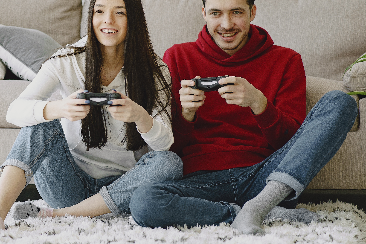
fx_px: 1698
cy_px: 72
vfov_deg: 8.2
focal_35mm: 167
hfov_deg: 12.2
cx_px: 63
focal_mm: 85
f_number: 2.5
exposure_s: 1/640
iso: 500
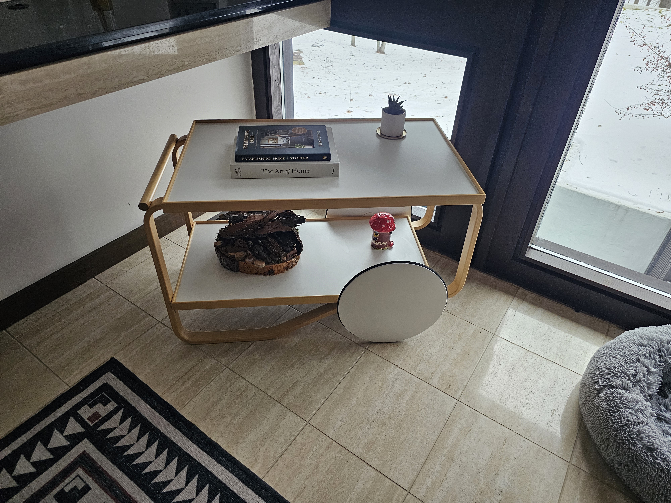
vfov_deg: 58.9
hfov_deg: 73.9
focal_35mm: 23
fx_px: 446
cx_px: 336
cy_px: 252
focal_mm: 6.3
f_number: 1.7
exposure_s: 1/170
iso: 320
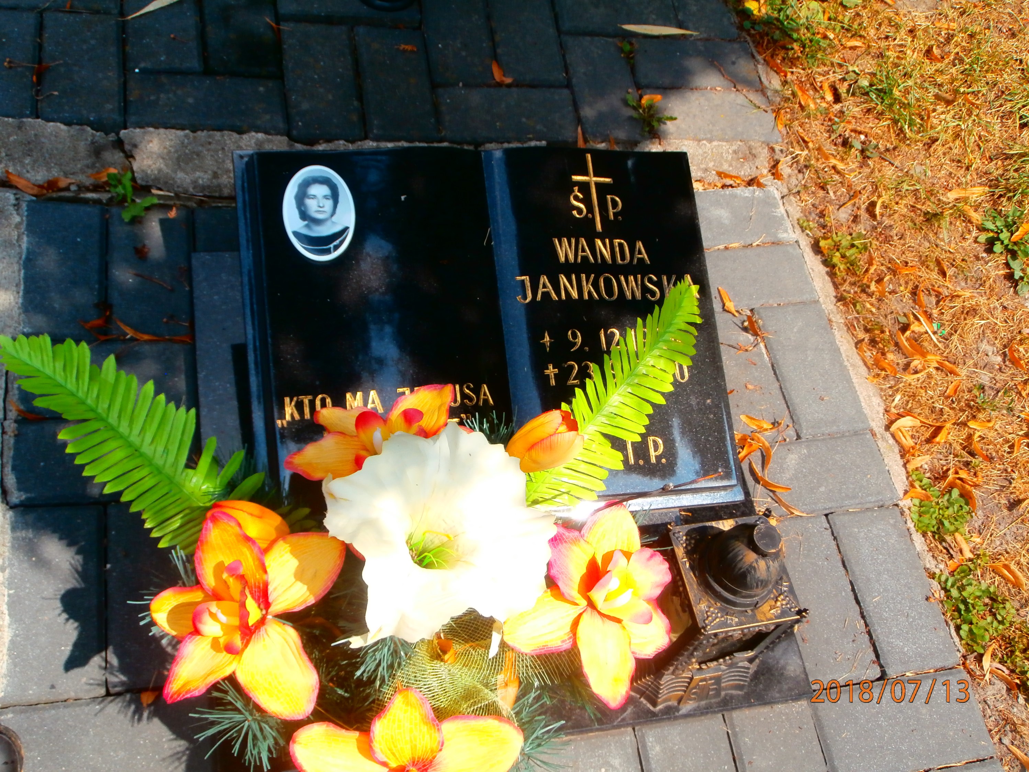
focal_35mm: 38
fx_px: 1130
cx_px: 514
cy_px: 386
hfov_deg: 49.0
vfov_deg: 37.7
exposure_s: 1/500
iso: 100
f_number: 3.9
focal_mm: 6.67
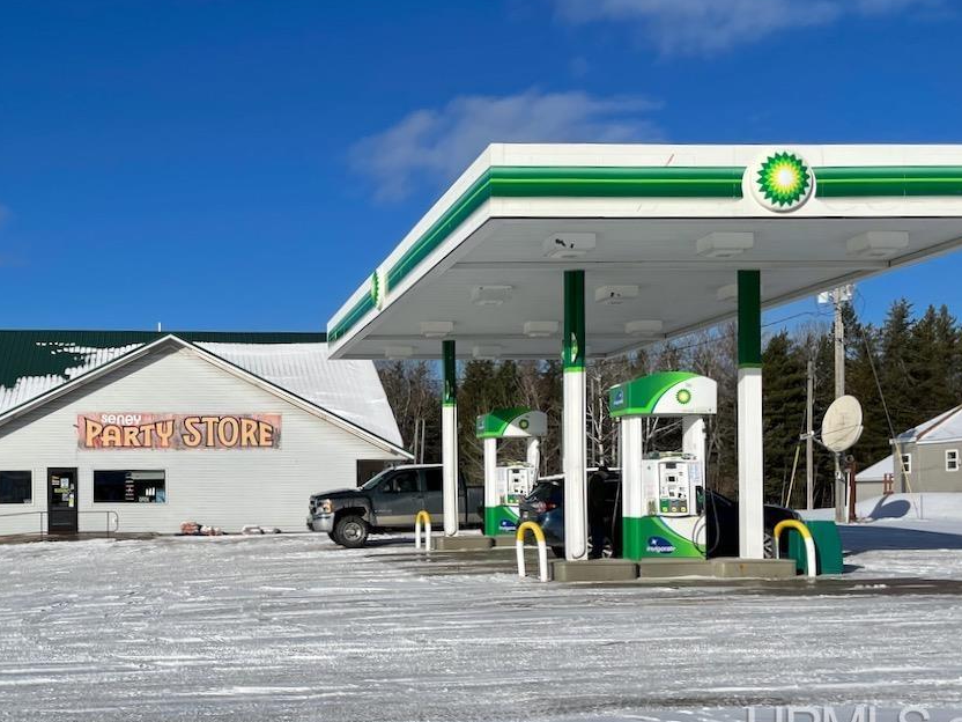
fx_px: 889
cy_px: 341
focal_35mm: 32
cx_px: 475
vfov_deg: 44.1
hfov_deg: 56.8
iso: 32
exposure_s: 1/9804
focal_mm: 4.2
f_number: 1.6
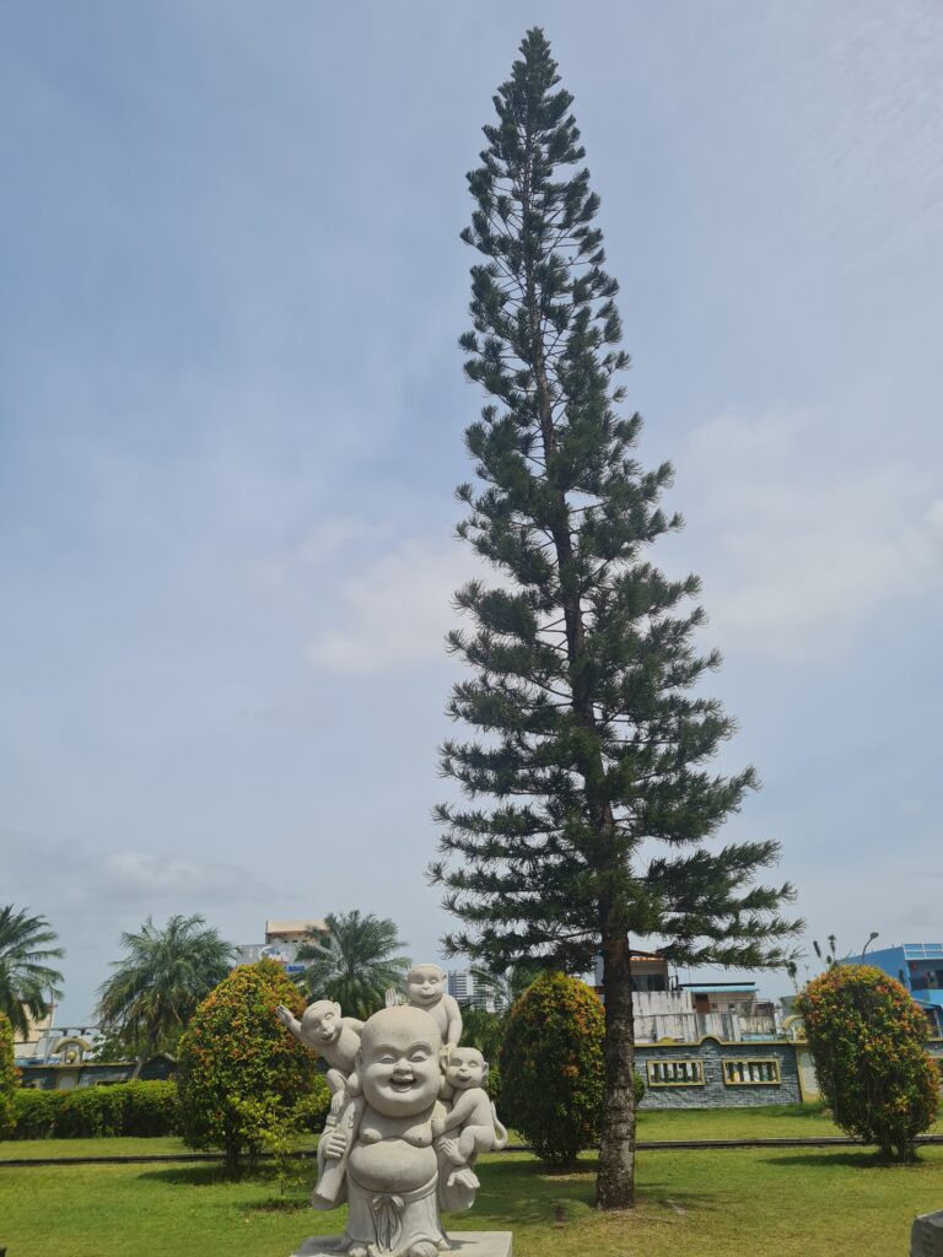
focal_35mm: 26
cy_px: 628
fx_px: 944
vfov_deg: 67.3
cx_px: 472
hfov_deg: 53.1
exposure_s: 1/4608
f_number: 1.8
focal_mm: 5.4
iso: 50
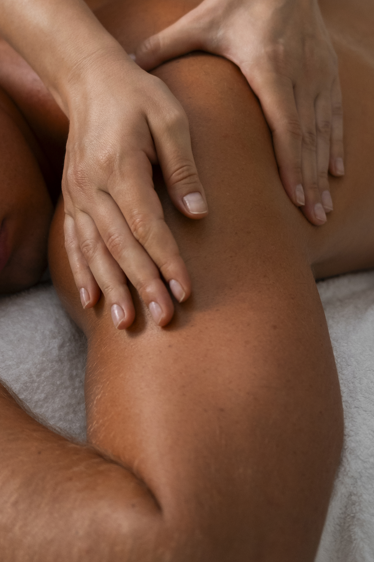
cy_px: 117
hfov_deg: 13.7
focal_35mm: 100
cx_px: 264
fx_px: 1558
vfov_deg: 20.2
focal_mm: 35
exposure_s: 1/400
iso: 640
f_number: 2
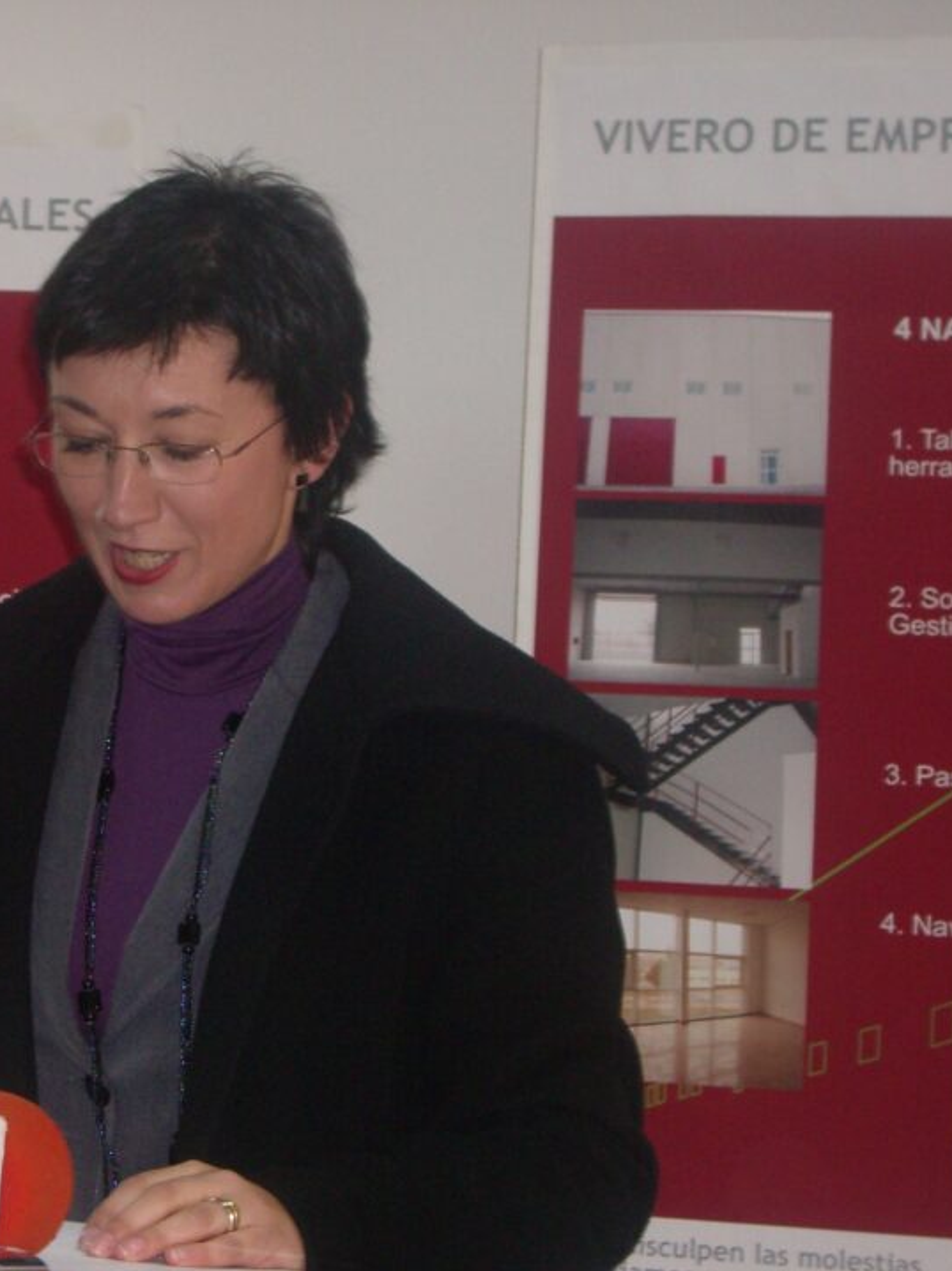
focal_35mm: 99
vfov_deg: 19.8
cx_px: 124
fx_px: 3632
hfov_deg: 14.8
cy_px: 636
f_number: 3.9
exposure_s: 1/60
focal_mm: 12.2
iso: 200
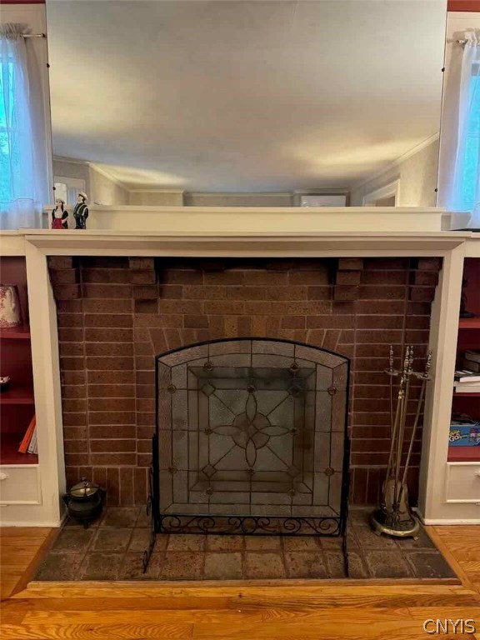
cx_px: 240
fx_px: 444
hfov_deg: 56.8
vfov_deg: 71.6
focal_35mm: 24
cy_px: 320
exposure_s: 1/40
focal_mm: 6.76
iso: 800
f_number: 1.78
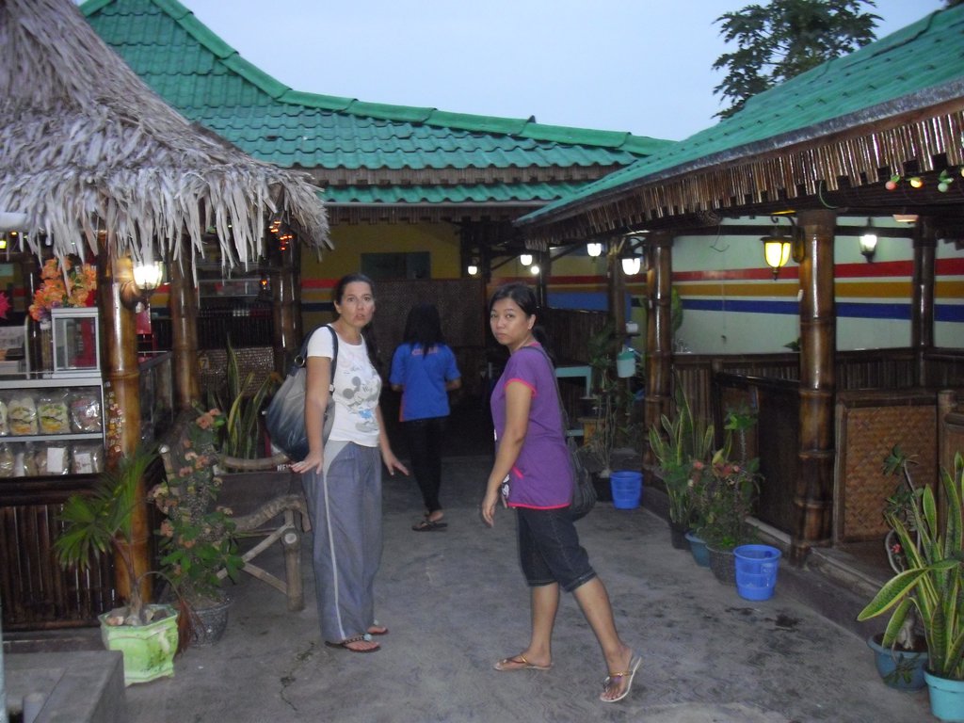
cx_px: 482
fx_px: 1058
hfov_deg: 49.0
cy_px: 362
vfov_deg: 37.7
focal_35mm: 38
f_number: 2.8
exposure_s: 1/60
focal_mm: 6.2
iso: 400
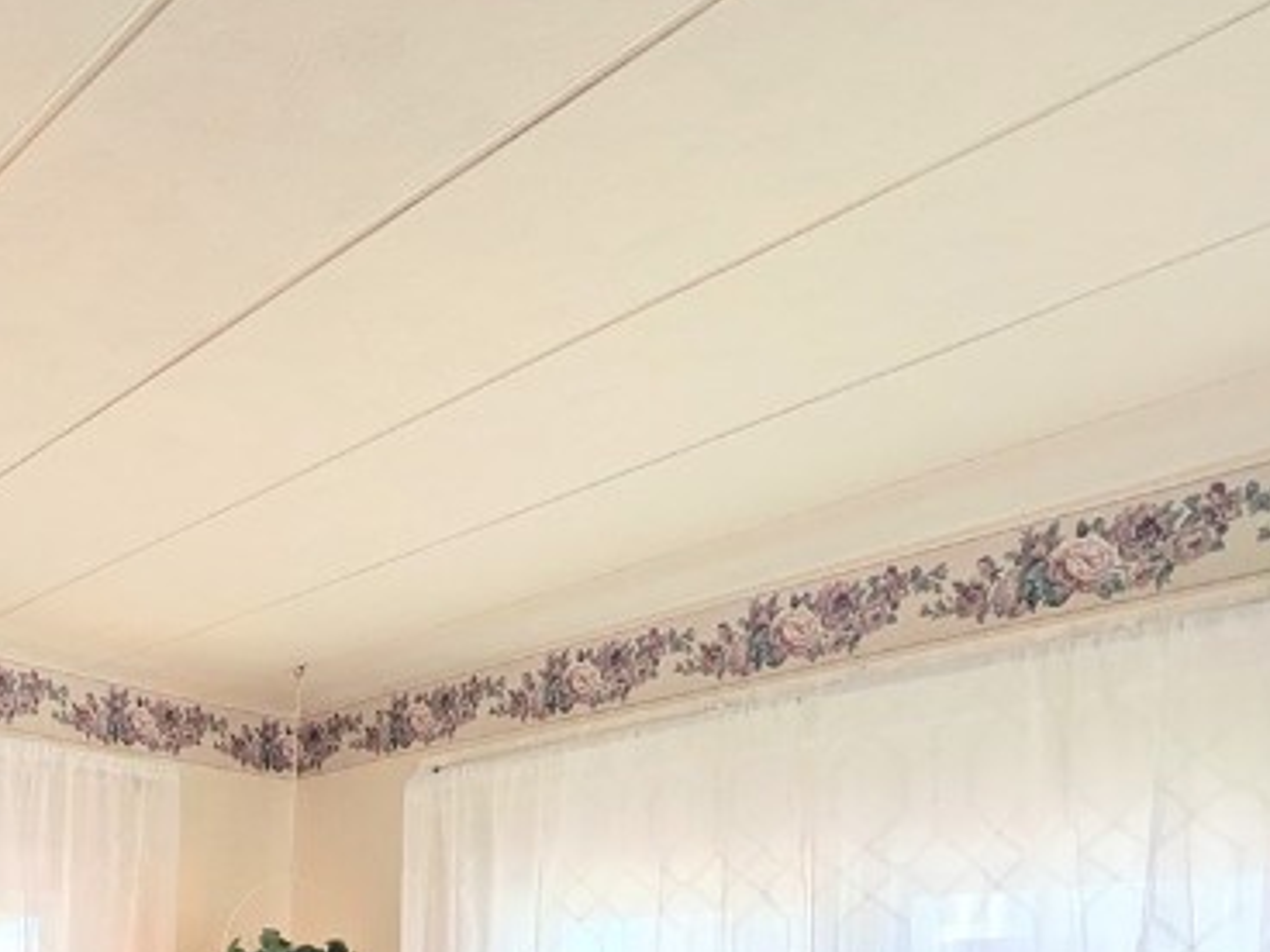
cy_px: 1111
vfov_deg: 31.5
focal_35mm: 39
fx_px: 1431
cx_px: 152
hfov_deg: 44.1
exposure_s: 1/260
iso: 45
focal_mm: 1.83
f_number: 2.2
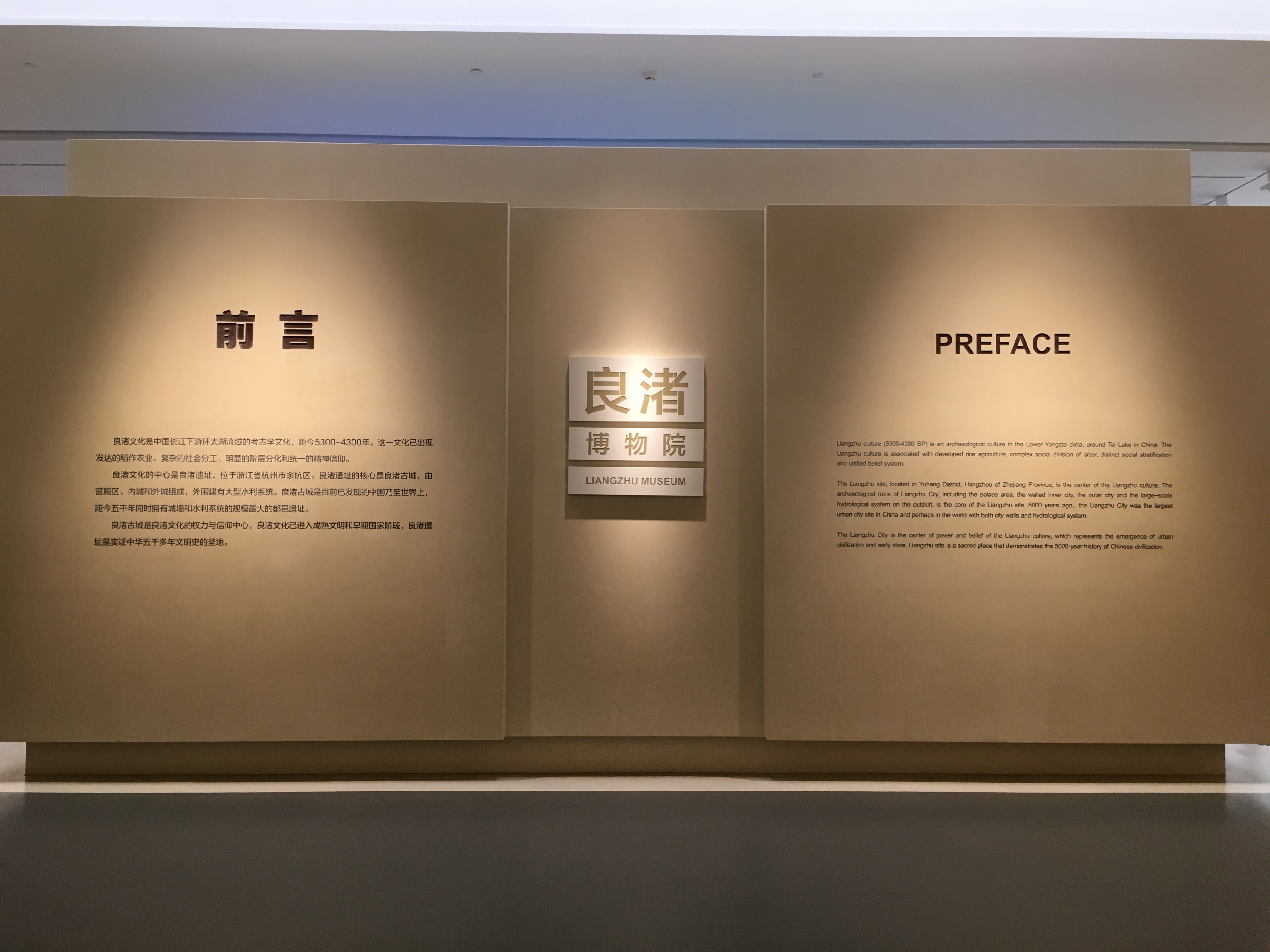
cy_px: 476
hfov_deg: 61.7
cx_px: 635
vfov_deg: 48.2
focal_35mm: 29
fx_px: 1064
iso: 50
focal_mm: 4.15
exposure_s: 1/33
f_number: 2.2
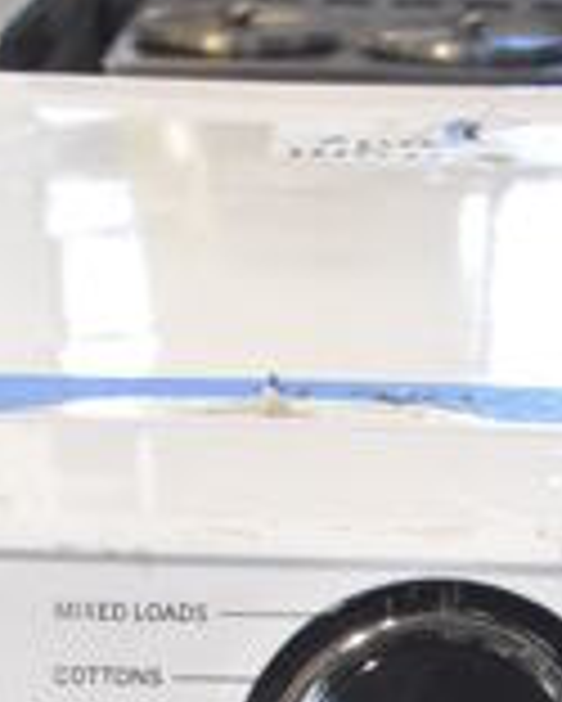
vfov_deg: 11.6
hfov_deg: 10.4
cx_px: 427
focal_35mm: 148
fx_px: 3074
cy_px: 1433
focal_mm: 18
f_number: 3.5
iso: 2000
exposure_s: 1/125
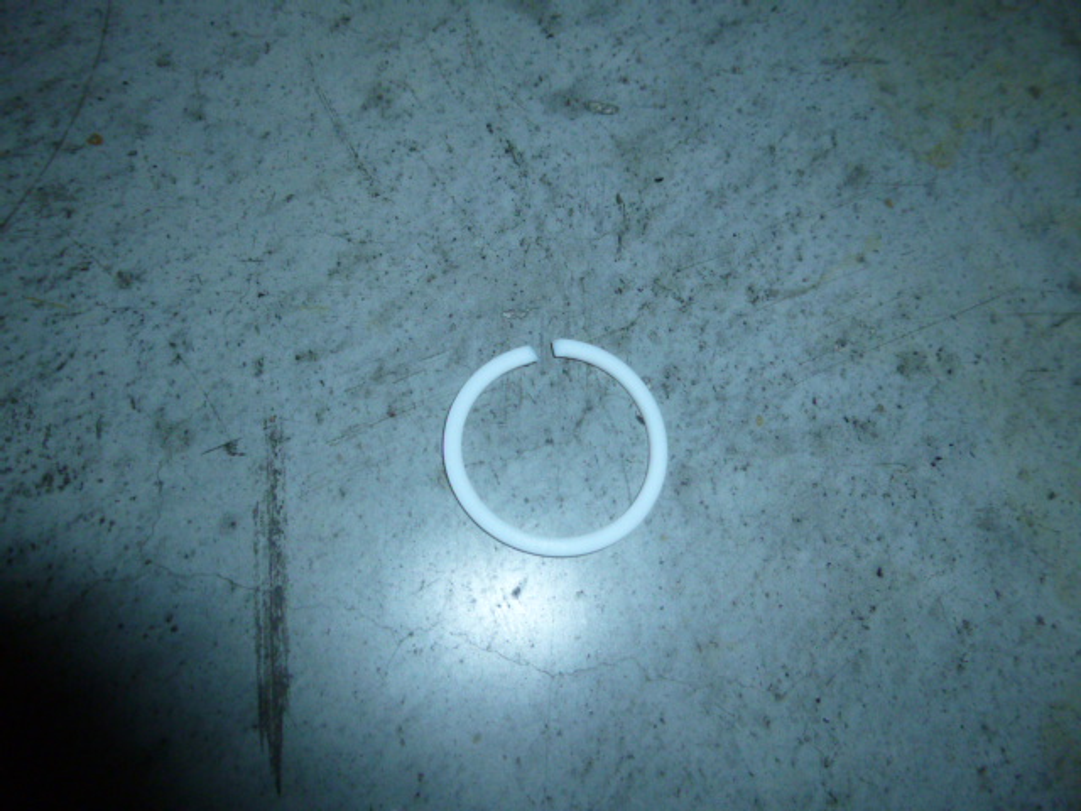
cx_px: 540
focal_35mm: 25
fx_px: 781
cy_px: 406
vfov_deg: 54.9
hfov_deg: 69.4
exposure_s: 1/250
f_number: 3.1
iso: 200
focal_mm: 4.5
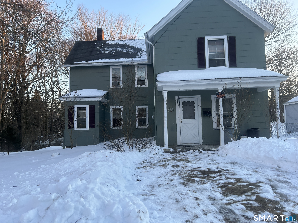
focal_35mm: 26
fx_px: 224
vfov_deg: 53.1
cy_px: 112
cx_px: 149
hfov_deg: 67.3
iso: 40
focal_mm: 5.7
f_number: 1.5
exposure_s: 1/283
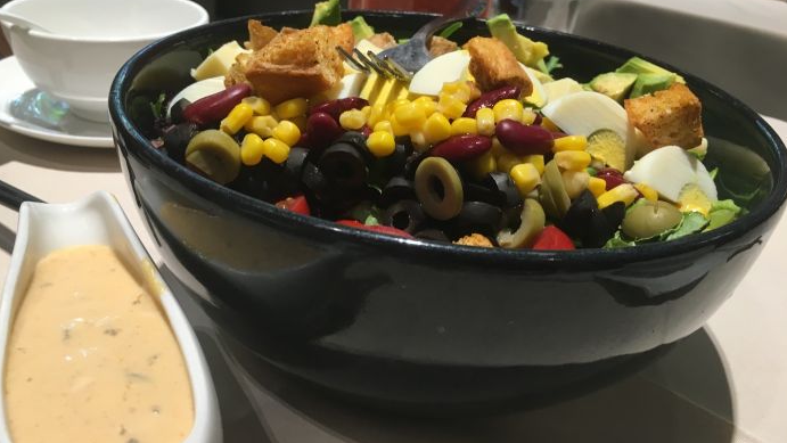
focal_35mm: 32
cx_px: 395
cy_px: 234
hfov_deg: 61.0
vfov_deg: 36.7
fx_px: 668
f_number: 2.2
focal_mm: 4.15
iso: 64
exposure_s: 1/33
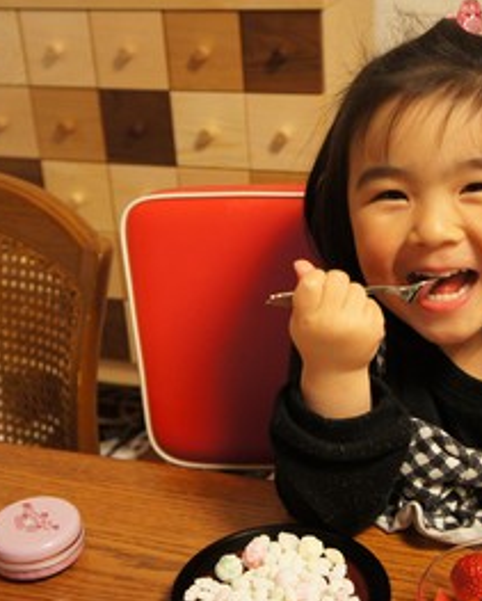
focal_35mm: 58
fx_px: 1027
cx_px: 279
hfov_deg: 26.4
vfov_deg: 32.6
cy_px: 302
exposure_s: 1/60
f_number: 4
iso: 1600
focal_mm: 27
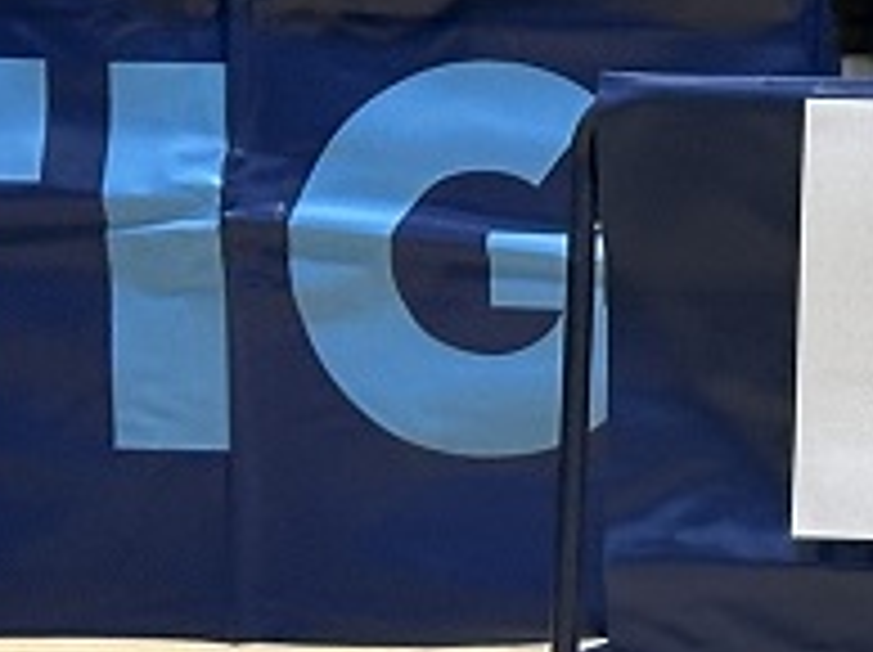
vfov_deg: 4.9
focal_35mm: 297
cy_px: -414
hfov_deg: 6.3
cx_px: 2151
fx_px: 7481
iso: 125
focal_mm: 6.86
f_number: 1.78
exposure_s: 1/50
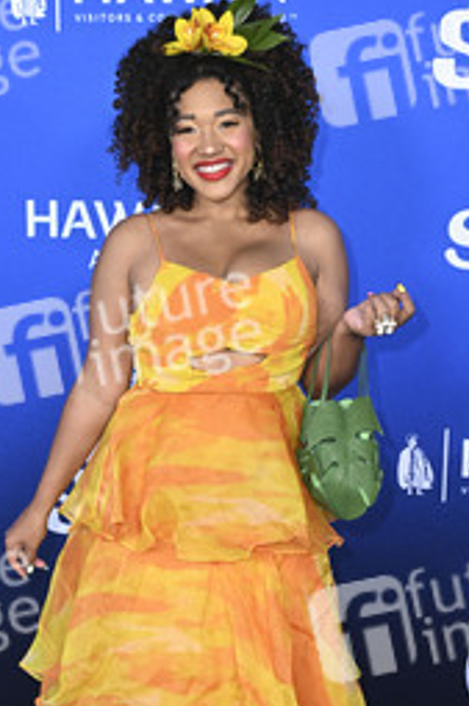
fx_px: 1448
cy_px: 478
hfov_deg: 18.4
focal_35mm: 74
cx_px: 200
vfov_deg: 27.2
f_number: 6.3
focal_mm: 47
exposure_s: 1/200
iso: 1600
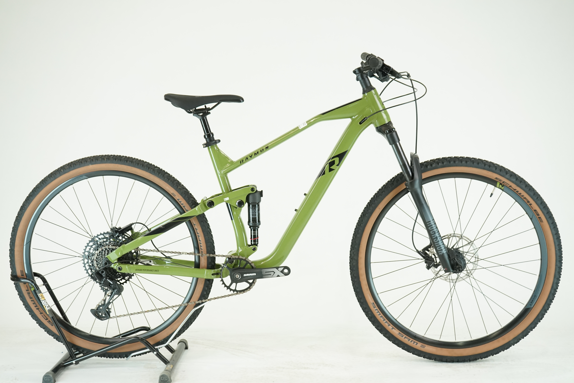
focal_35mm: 51
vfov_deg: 26.5
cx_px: 287
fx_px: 813
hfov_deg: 38.9
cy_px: 192
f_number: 5.6
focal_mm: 51
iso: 1600
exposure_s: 1/200
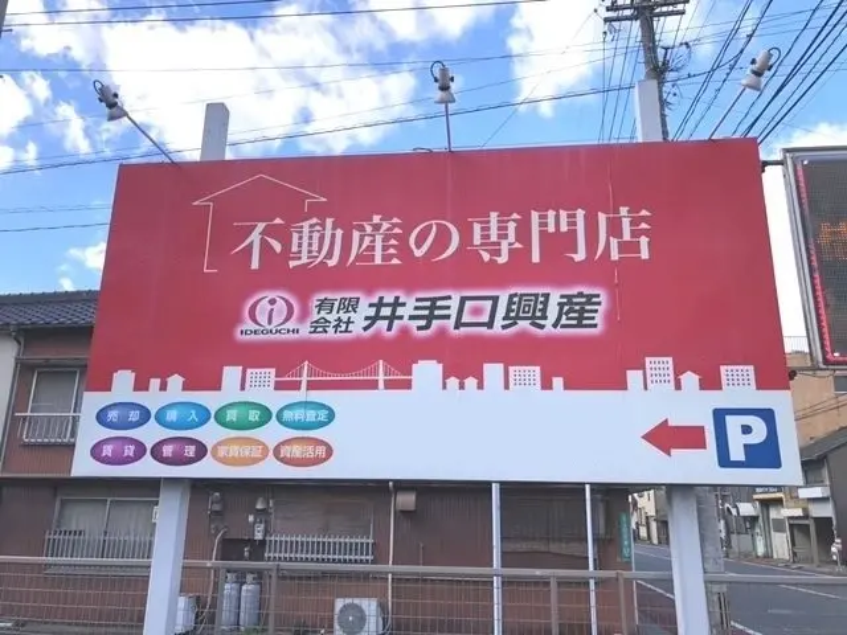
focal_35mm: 28
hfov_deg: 63.4
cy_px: 318
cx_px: 424
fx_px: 685
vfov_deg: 49.7
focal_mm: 3.99
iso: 20
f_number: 1.8
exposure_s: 1/1000
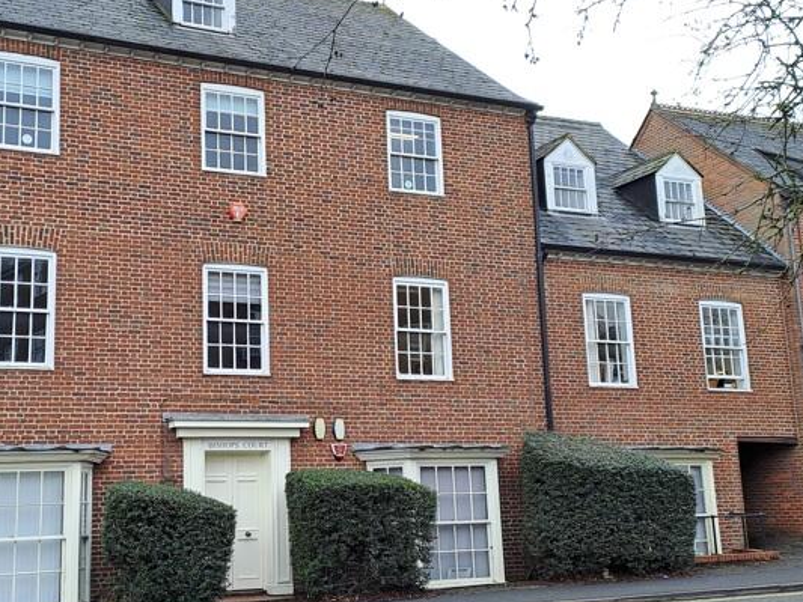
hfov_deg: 39.5
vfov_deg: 30.3
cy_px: 303
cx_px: 331
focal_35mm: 48
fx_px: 1114
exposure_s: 1/355
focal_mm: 4.65
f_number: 1.8
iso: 32
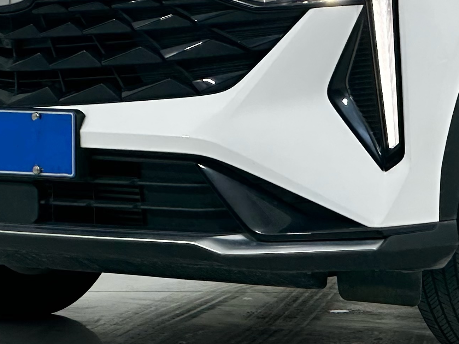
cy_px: 1
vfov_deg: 6.2
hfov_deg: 8.2
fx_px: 3169
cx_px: 465
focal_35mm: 239
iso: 64
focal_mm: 9
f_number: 2.8
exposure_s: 1/100
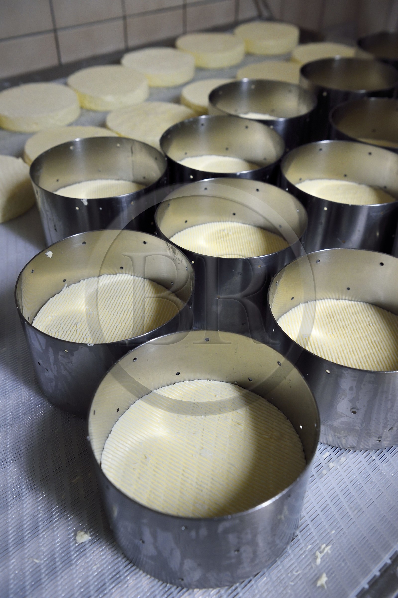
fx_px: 564
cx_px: 199
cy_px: 299
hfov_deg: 38.9
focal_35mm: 34
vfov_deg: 55.8
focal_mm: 34
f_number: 6.3
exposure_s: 1/60
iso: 1600
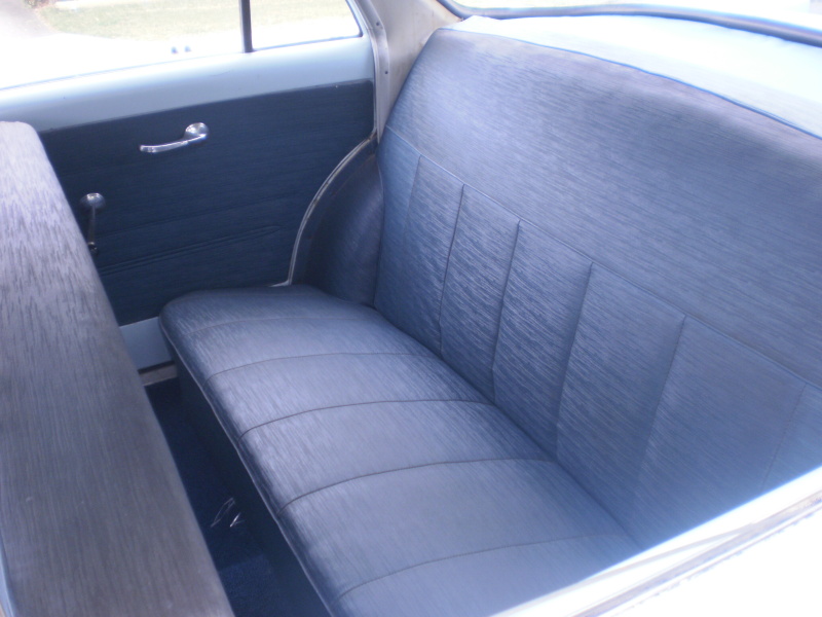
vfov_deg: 39.7
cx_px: 411
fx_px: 855
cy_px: 308
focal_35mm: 36
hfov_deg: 51.4
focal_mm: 6.3
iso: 100
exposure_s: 1/40
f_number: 3.1
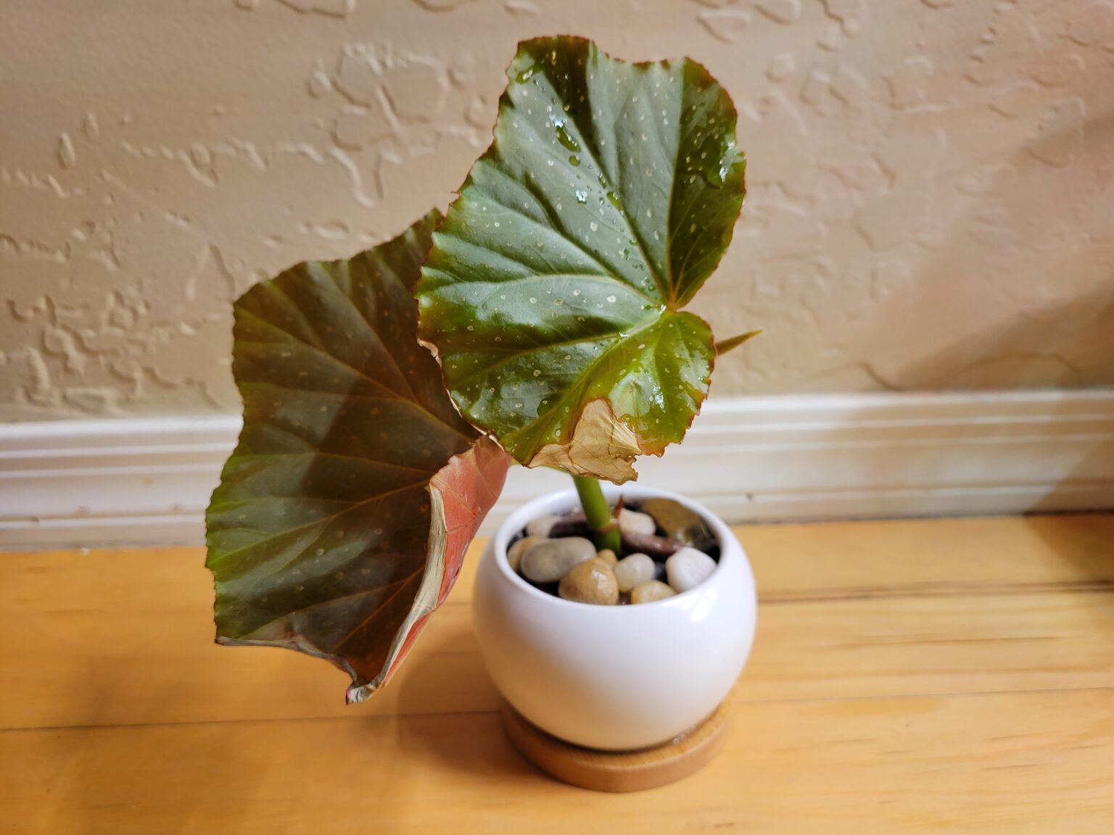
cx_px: 557
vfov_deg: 53.1
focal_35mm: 26
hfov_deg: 67.3
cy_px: 418
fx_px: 837
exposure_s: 1/40
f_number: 1.8
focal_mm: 5.4
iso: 250
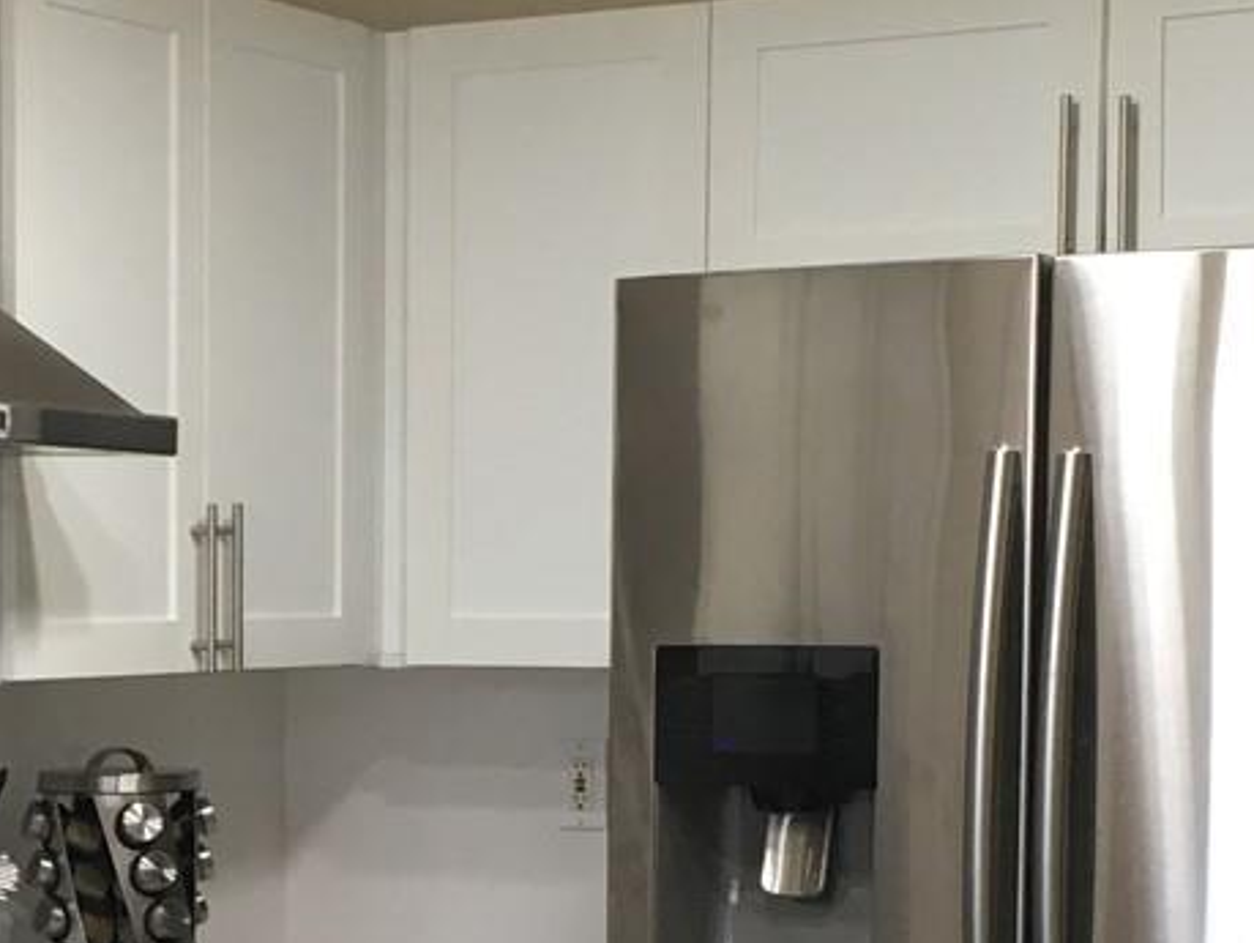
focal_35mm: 101
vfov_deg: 14.4
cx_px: 167
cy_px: 935
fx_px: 3662
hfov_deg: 19.1
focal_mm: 4.15
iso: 50
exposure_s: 1/30
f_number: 2.2
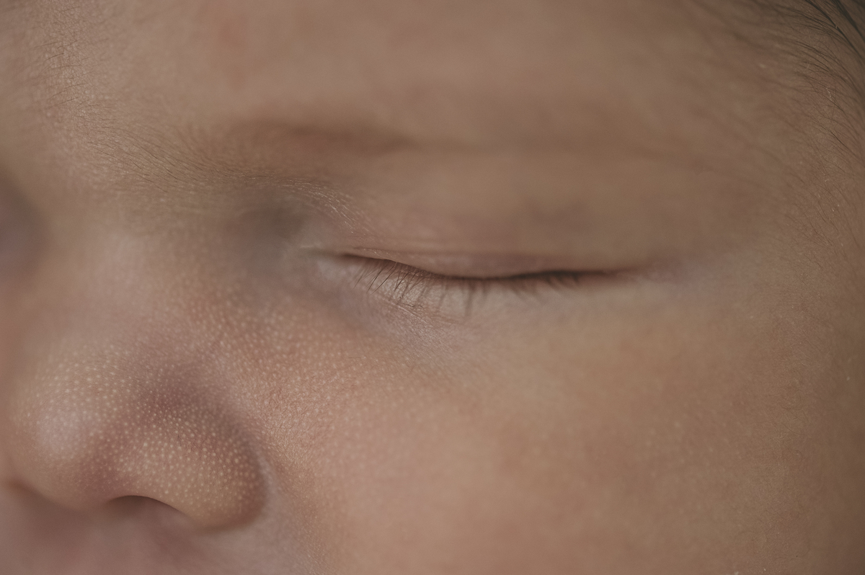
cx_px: 432
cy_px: 288
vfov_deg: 13.0
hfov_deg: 19.5
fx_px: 2521
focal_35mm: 105
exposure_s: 1/125
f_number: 3.8
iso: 800
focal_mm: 105
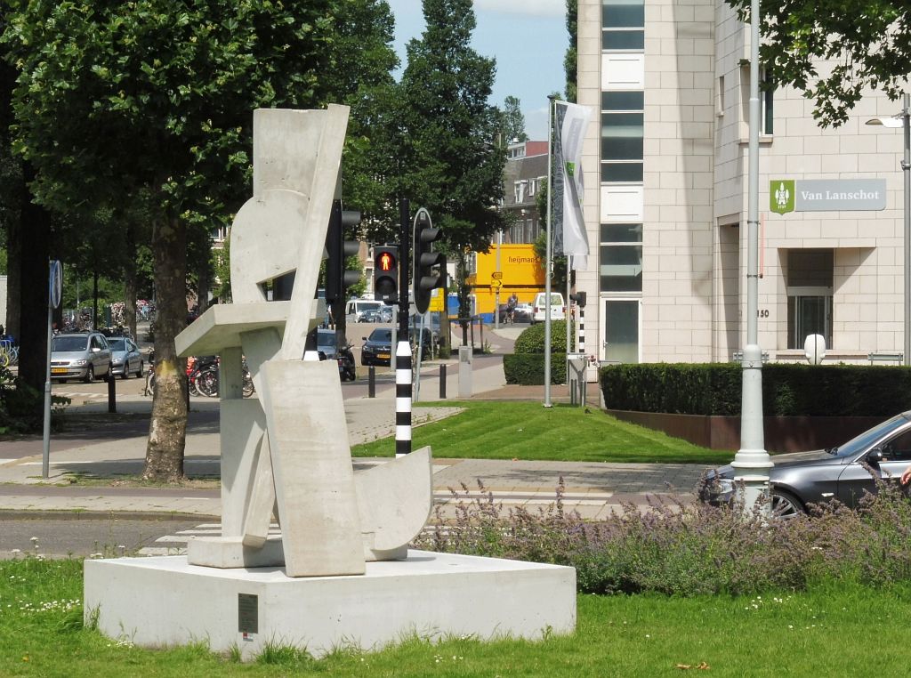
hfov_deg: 15.3
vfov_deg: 11.4
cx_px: 456
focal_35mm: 129
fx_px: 3385
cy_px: 339
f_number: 7.1
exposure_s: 1/320
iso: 100
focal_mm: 23.1
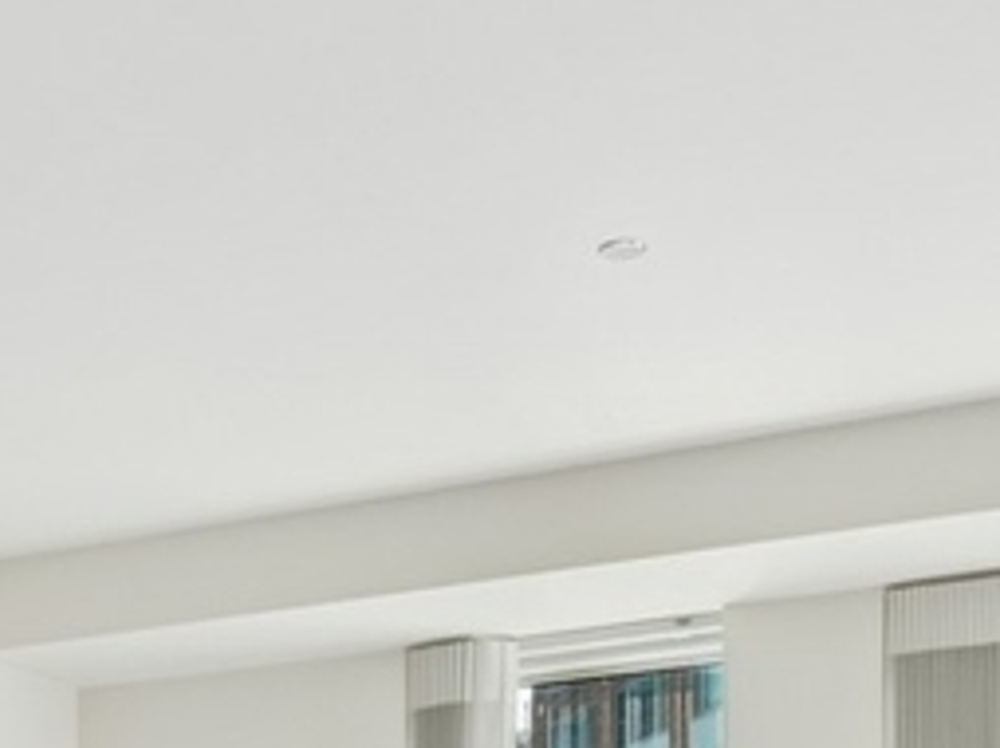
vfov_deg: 15.1
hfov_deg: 22.3
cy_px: 1291
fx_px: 2482
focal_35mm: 86
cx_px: 118
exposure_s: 1/8
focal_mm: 14
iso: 100
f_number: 10
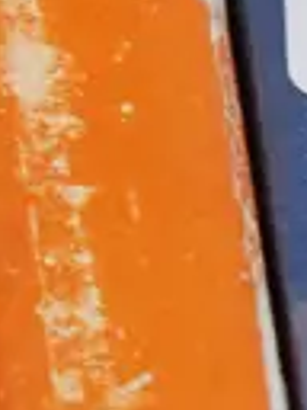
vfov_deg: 6.7
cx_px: -56
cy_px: -404
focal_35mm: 287
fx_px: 3394
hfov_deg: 5.2
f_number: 4
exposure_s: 1/60
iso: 1000
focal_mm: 18
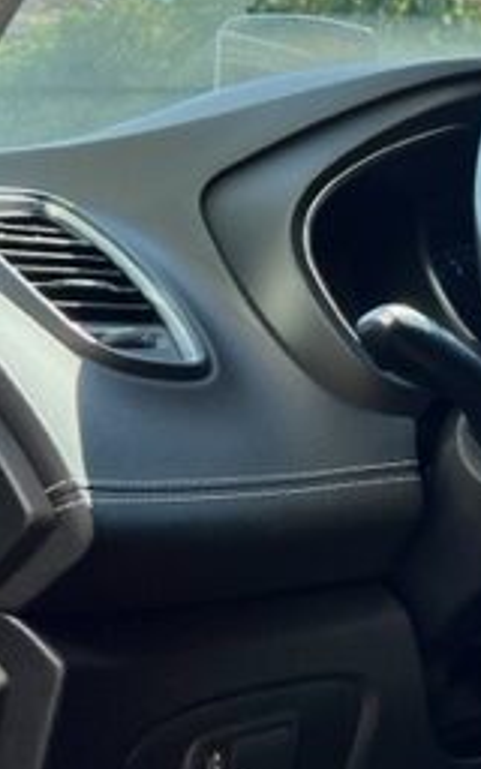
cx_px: 863
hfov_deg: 16.0
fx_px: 1447
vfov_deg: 29.7
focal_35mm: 69
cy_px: 312
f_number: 1.5
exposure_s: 1/1196
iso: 50
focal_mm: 5.7
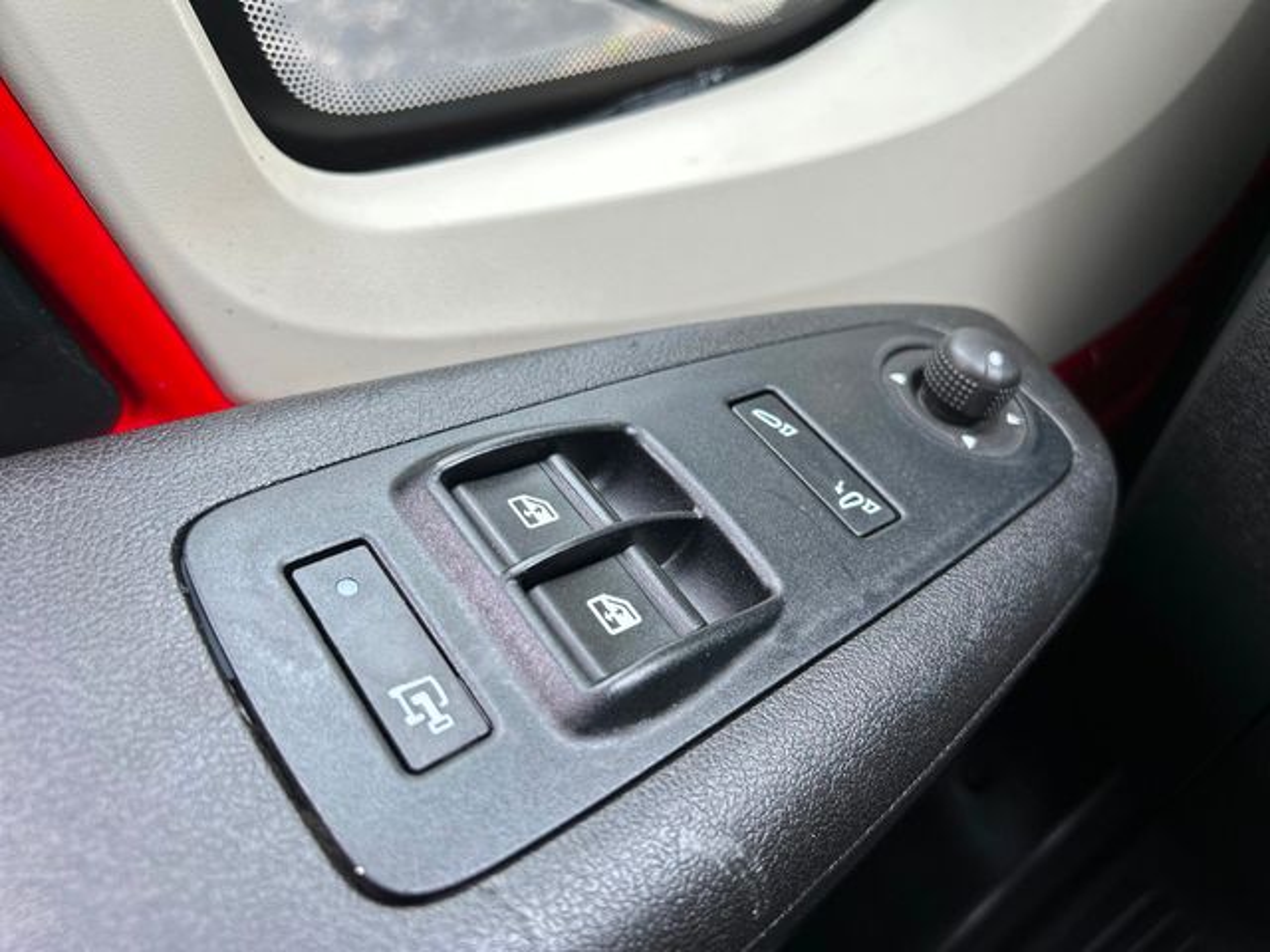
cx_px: 635
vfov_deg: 53.1
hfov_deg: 67.3
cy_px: 476
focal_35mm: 26
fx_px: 954
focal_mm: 5.7
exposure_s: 1/121
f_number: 1.5
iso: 64
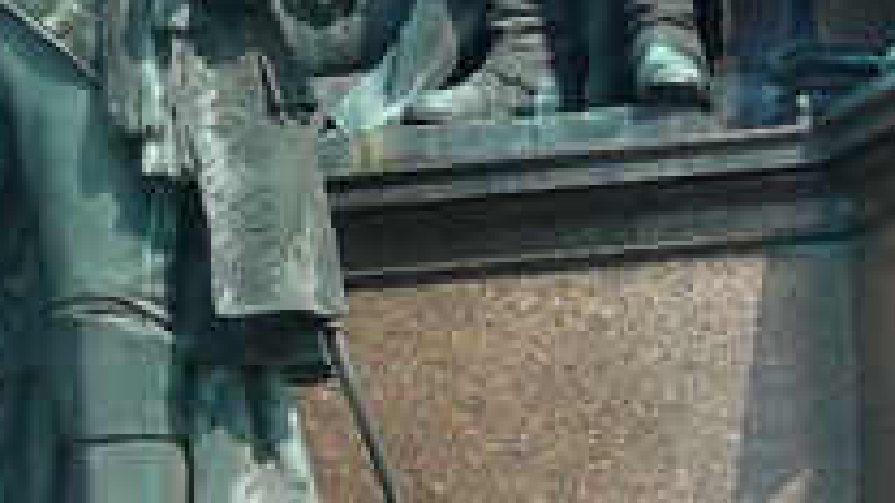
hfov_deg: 6.0
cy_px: -327
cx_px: 181
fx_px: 8591
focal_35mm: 362
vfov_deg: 3.3
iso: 100
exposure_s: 1/160
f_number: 4
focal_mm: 19.4
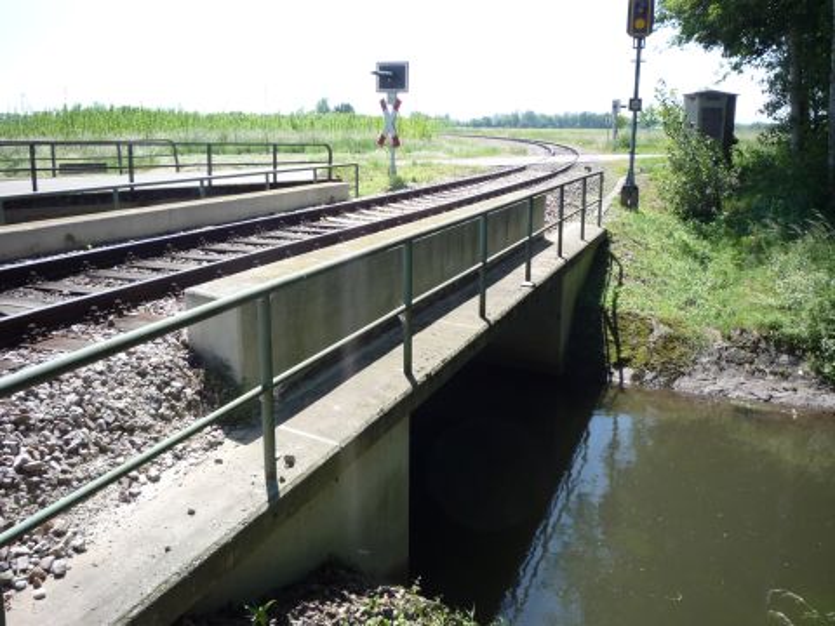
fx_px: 772
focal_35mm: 32
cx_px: 418
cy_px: 313
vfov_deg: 44.2
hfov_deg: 56.8
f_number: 4
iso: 100
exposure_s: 1/320
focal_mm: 5.2
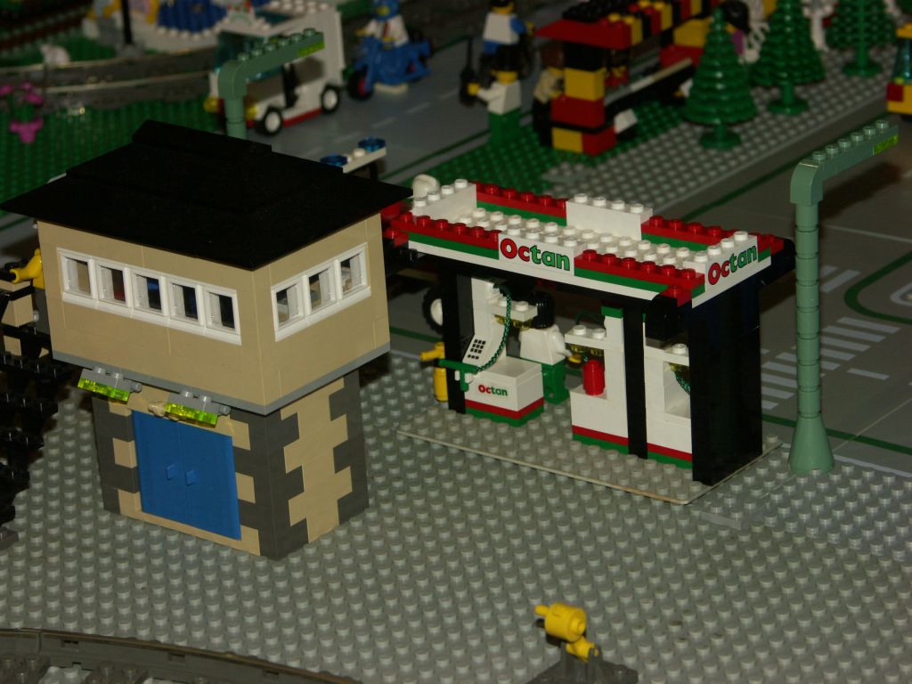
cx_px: 456
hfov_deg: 16.1
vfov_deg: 12.1
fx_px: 3214
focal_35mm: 122
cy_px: 342
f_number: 4.5
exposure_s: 1/125
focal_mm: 31.23
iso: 200
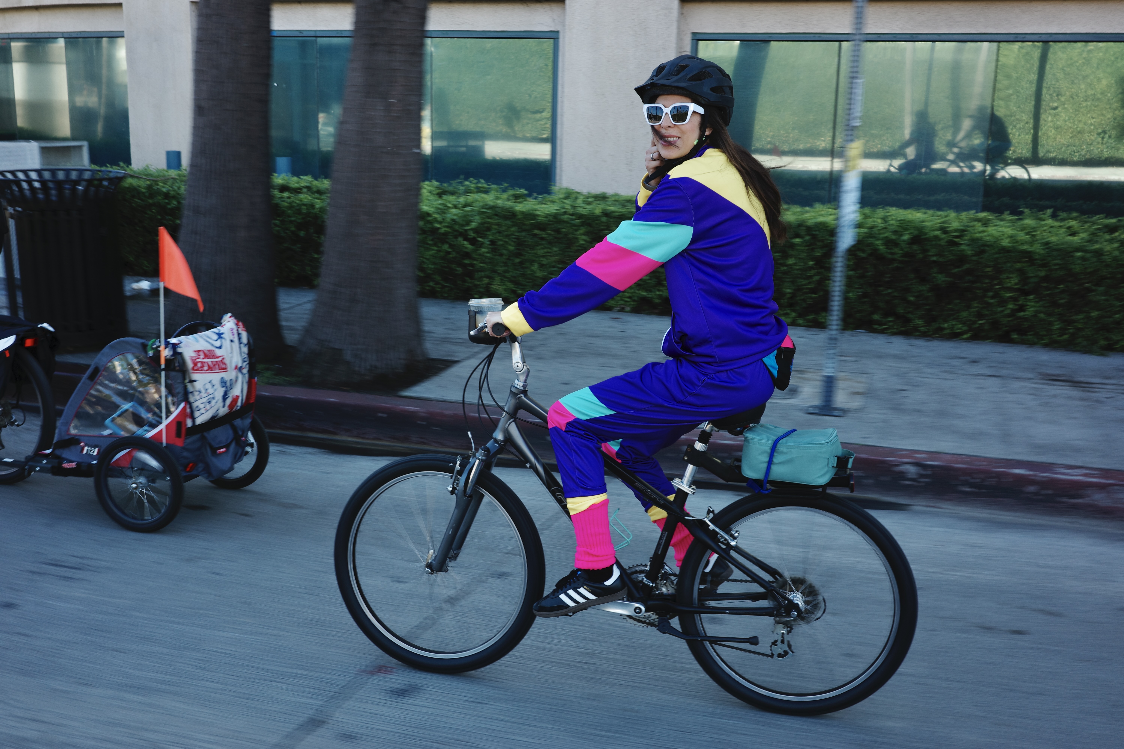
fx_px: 1249
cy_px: 374
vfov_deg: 33.4
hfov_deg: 48.5
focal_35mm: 40
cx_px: 562
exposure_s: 1/40
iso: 100
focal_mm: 26
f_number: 6.3
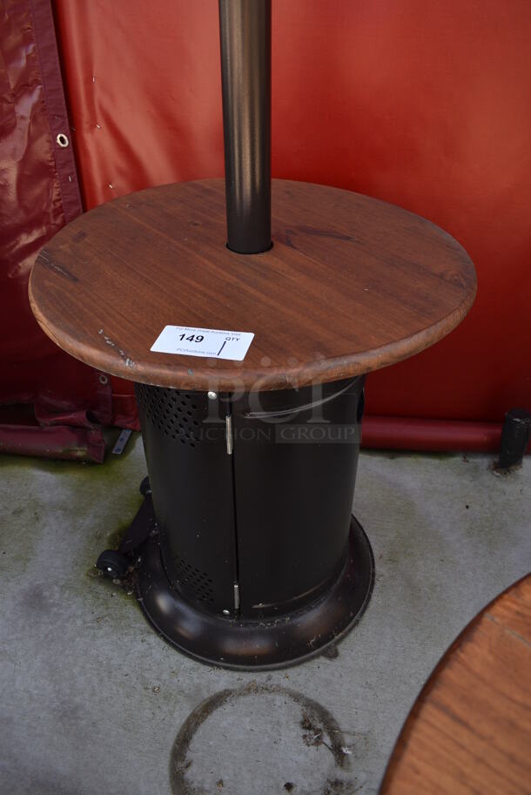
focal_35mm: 27
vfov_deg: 67.3
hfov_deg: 48.0
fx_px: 596
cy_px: 398
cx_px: 266
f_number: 5.6
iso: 200
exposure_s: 1/160
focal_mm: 18
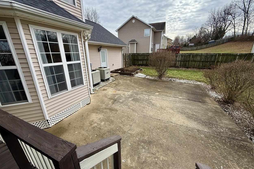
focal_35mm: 15
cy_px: 88
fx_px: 106
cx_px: 126
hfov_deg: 100.4
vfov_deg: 77.3
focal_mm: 2.22
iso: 50
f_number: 2.2
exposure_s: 1/1285
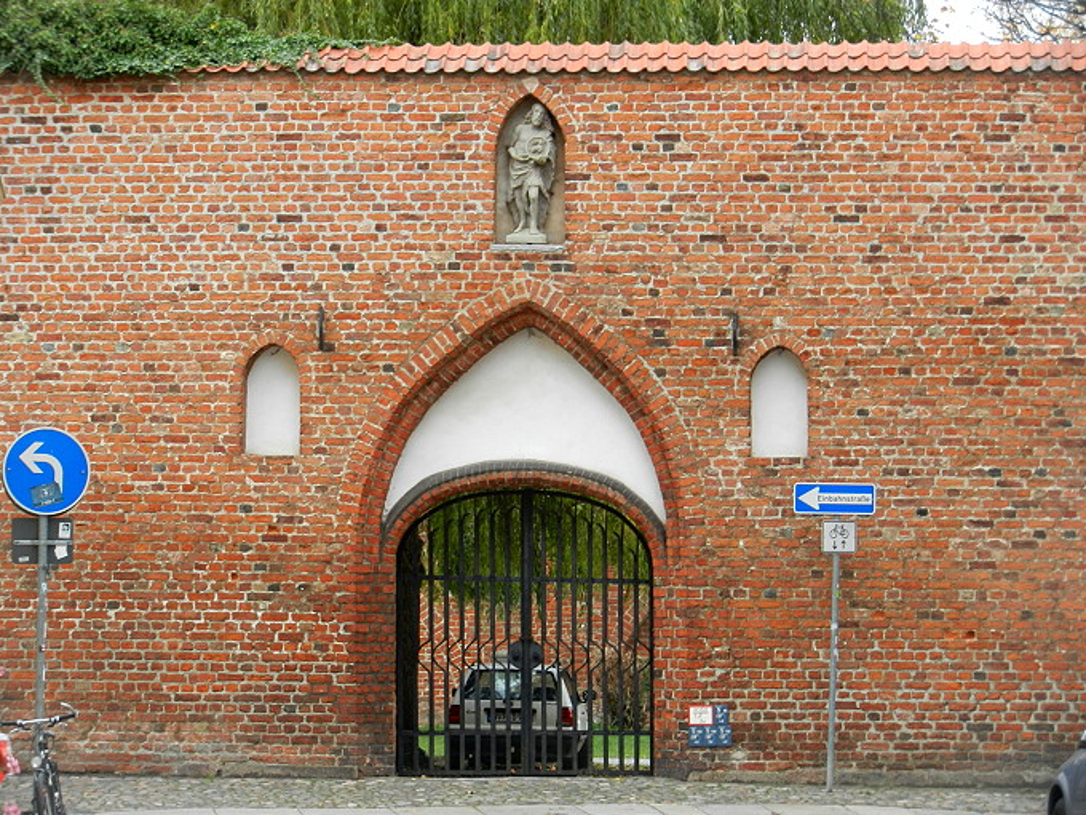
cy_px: 408
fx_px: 3859
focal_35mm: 123
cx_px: 543
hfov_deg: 16.0
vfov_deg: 12.0
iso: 160
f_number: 5.1
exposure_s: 1/40
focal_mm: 22.2
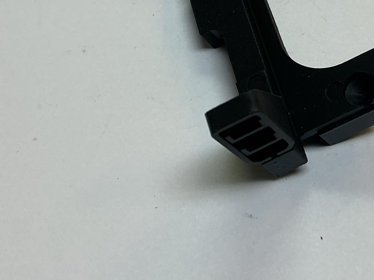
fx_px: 702
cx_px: 253
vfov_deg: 21.6
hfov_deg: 29.6
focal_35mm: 65
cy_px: -10
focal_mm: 3
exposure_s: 1/120
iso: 25
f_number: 1.8
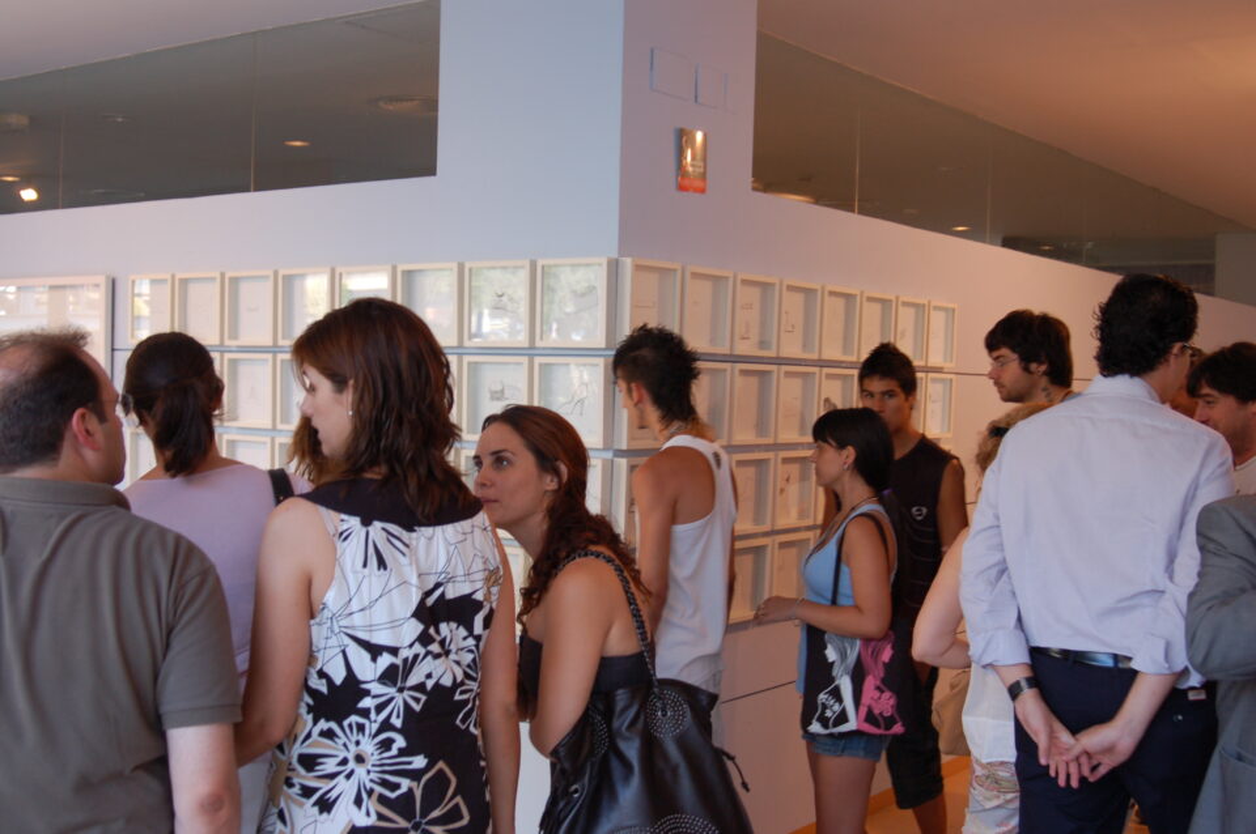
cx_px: 628
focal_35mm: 42
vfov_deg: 31.8
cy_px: 417
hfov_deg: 46.4
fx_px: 1464
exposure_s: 1/80
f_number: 4.5
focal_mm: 28
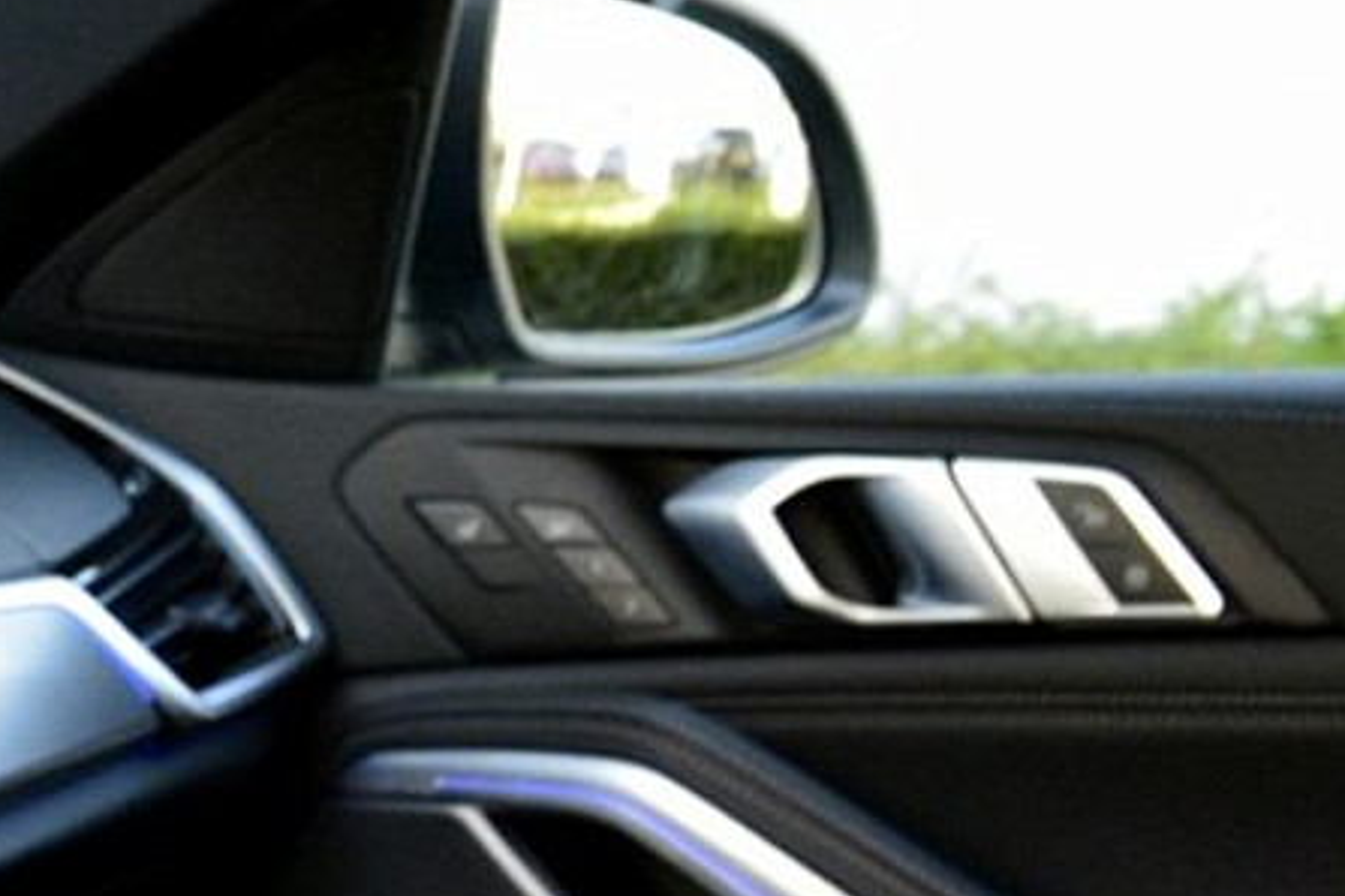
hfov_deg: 14.3
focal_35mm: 116
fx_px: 4334
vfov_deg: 11.8
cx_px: -1462
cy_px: 722
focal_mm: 18
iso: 800
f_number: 6.3
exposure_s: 1/60
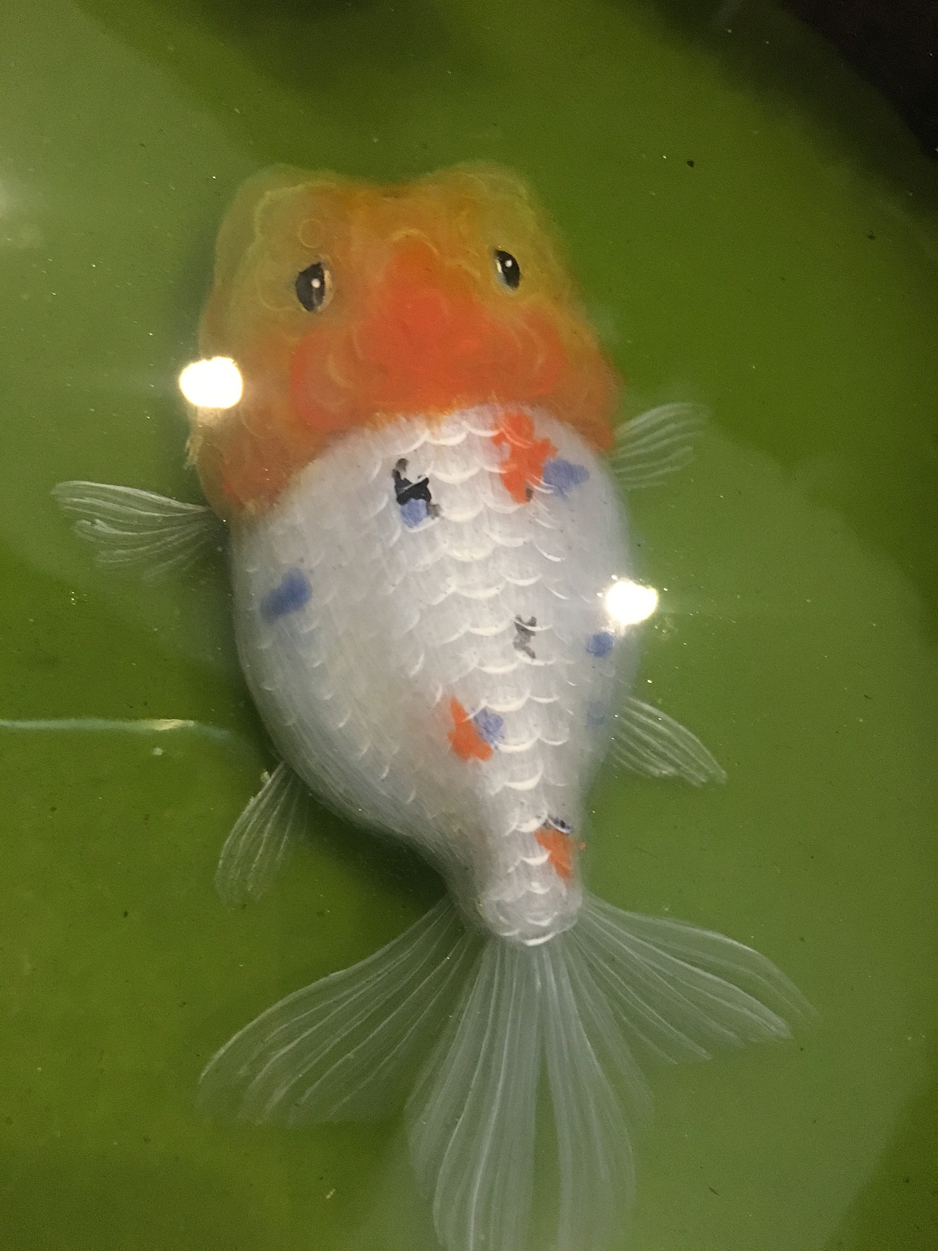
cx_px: 469
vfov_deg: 61.7
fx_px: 1048
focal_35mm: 29
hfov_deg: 48.2
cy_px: 626
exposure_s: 1/8
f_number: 2.2
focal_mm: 4.15
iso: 160
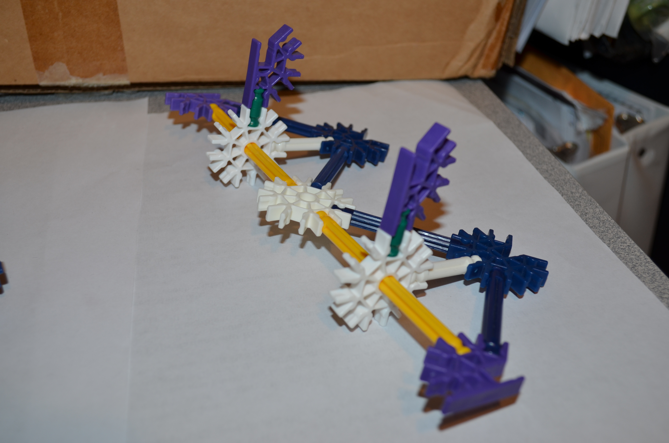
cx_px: 334
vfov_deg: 34.1
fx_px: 723
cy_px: 222
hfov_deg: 49.6
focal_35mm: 39
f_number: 5.6
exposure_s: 1/30
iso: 200
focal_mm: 26
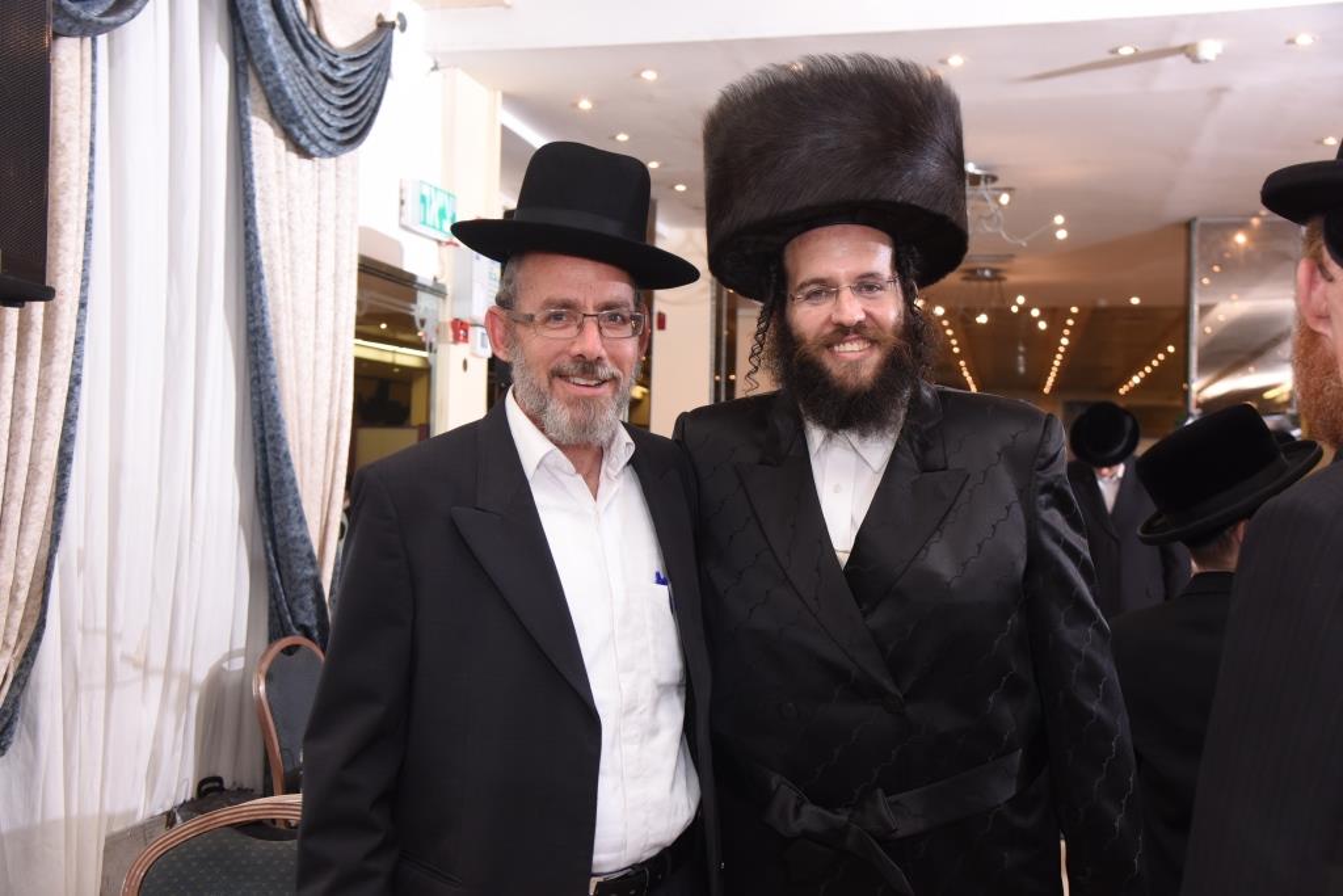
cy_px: 448
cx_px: 672
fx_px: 1418
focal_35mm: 38
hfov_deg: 50.7
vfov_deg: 35.1
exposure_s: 1/160
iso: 640
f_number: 5.6
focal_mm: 38
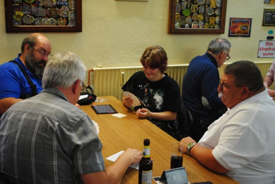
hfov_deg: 43.6
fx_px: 344
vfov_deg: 29.9
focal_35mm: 45
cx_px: 138
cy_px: 92
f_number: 4.5
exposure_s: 1/8
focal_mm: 30
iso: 400
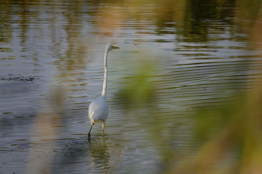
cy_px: 87
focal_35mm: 517
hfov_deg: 4.0
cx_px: 131
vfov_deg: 2.7
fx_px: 3762
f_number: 4
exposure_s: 1/1000
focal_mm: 189.74
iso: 200
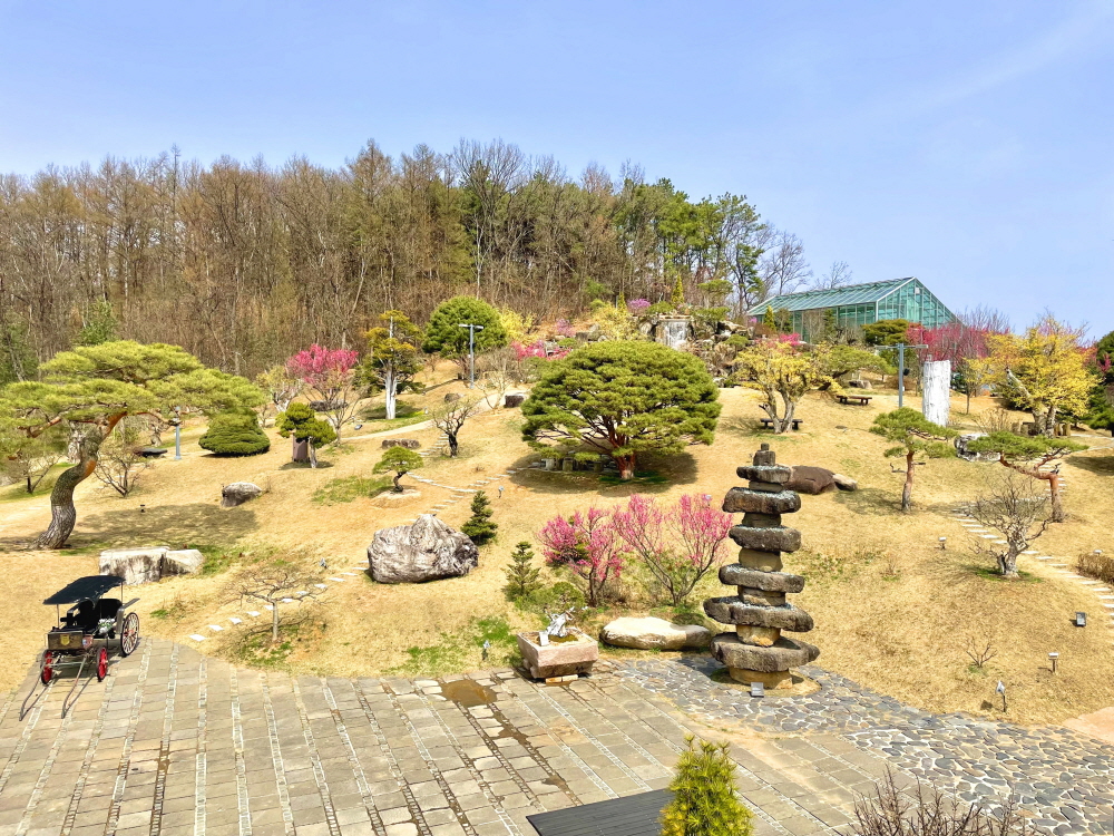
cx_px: 557
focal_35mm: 26
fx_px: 837
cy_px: 418
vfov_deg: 53.1
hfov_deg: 67.3
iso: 32
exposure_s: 1/3509
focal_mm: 4.2
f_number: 1.6
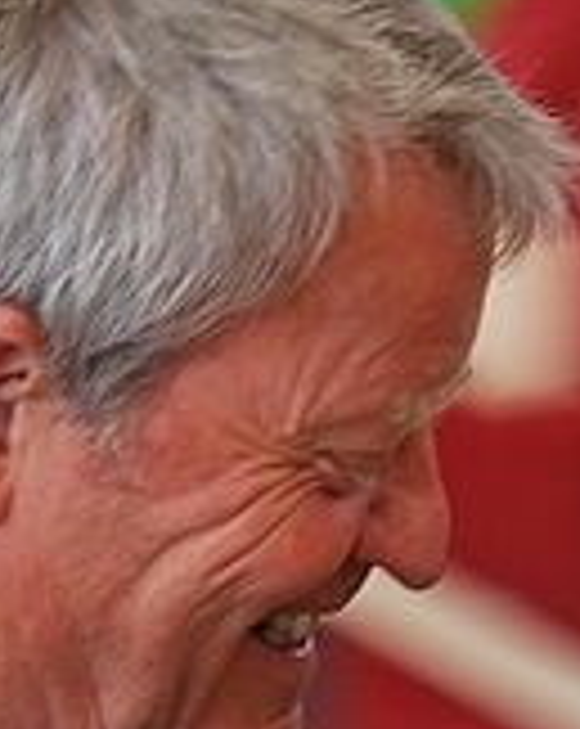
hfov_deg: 6.0
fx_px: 5485
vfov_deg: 7.5
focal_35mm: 255
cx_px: 715
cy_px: 812
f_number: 4.8
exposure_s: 1/30
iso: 200
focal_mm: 45
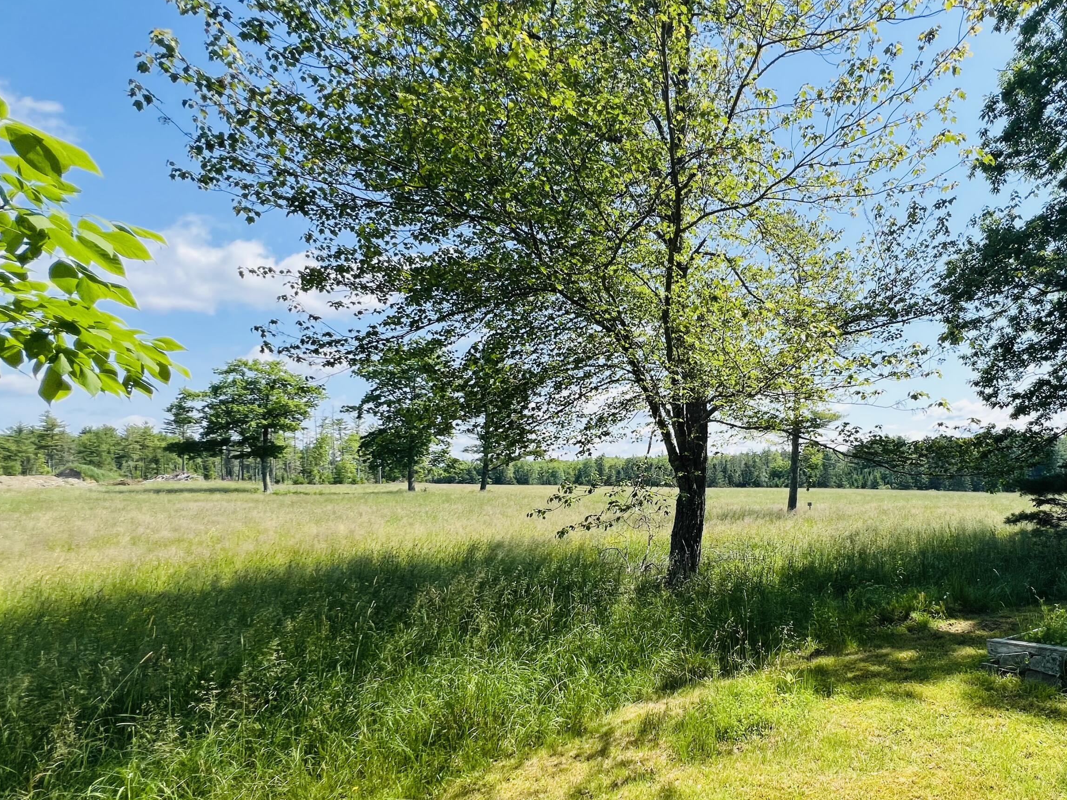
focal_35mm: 17
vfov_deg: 74.0
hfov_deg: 88.4
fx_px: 524
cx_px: 694
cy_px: 476
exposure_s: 1/911
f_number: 1.8
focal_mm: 1.57
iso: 32
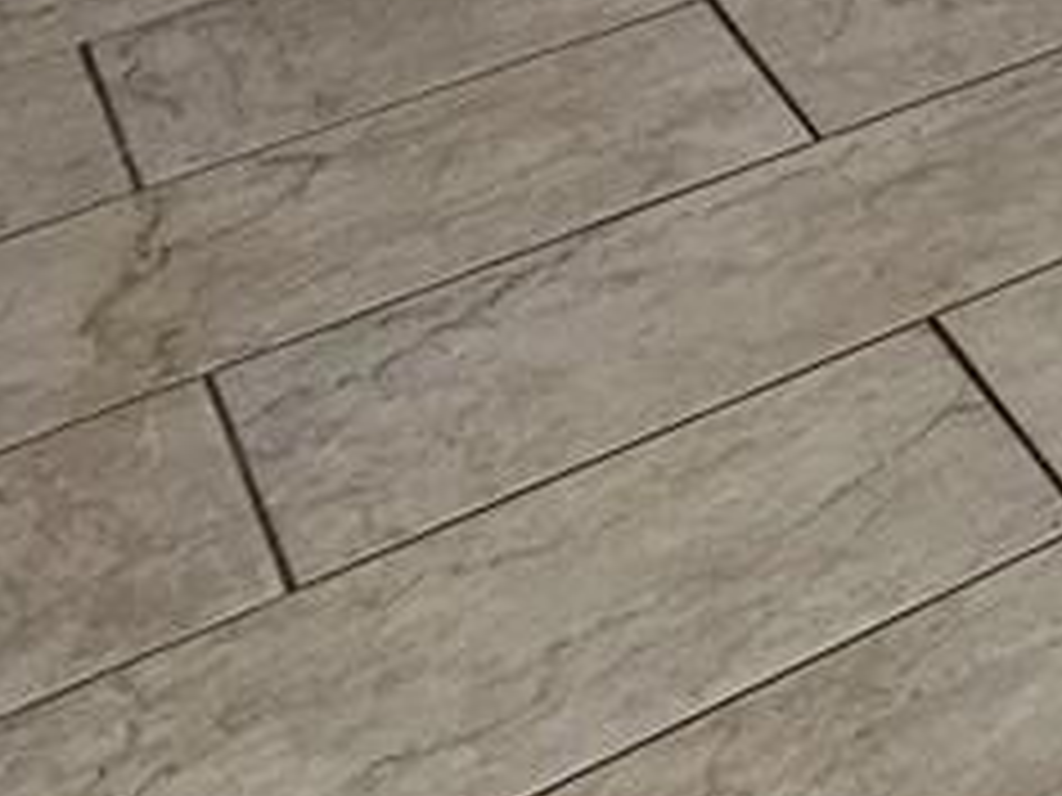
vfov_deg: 11.7
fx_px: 2700
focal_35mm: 88
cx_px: 3195
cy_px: -1403
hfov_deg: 11.5
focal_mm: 2.2
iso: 125
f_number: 2.2
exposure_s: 1/60
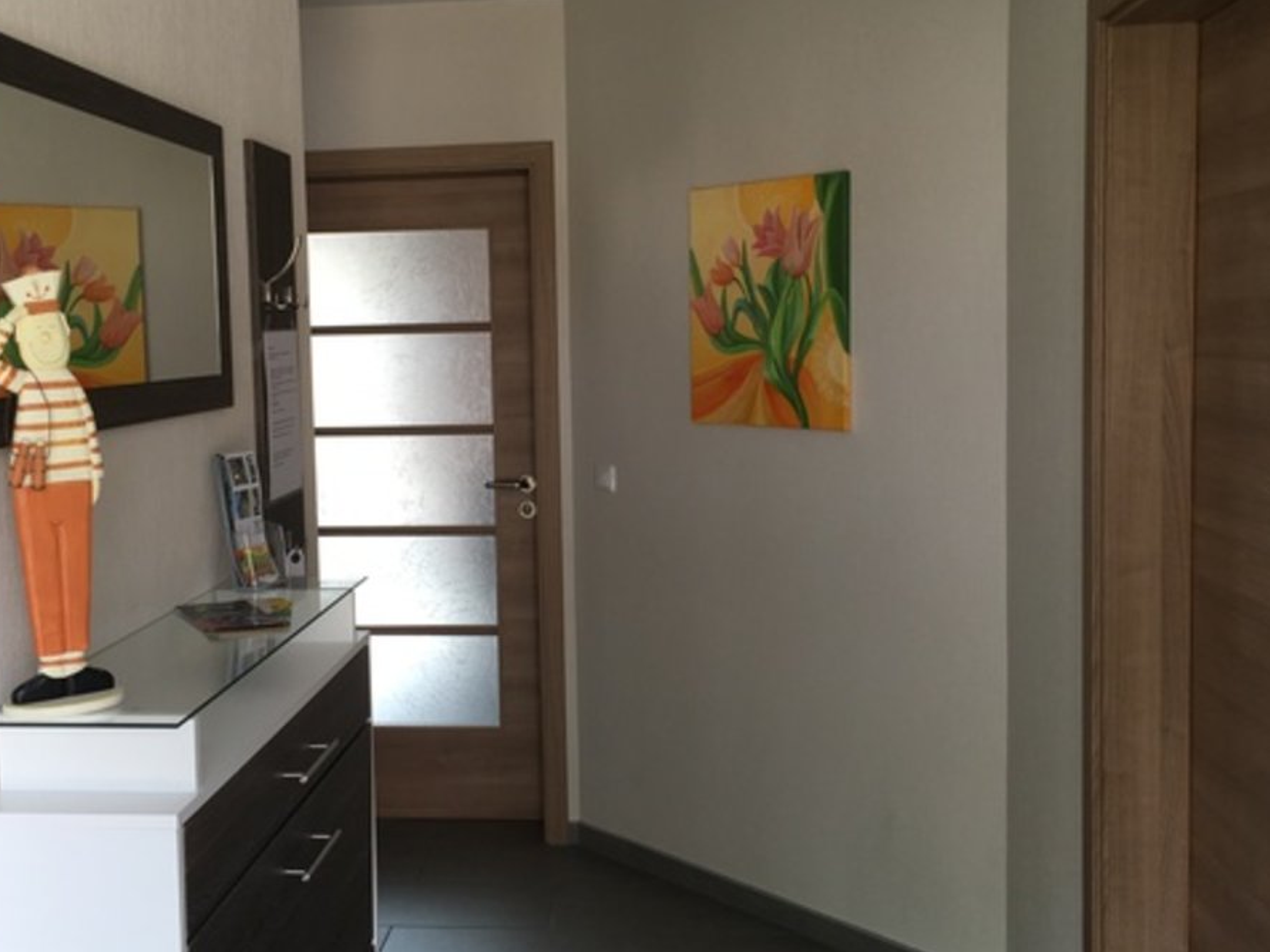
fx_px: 1431
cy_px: 433
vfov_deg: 36.8
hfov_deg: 47.6
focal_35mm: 39
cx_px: 515
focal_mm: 4.15
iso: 25
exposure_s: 1/50
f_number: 2.2
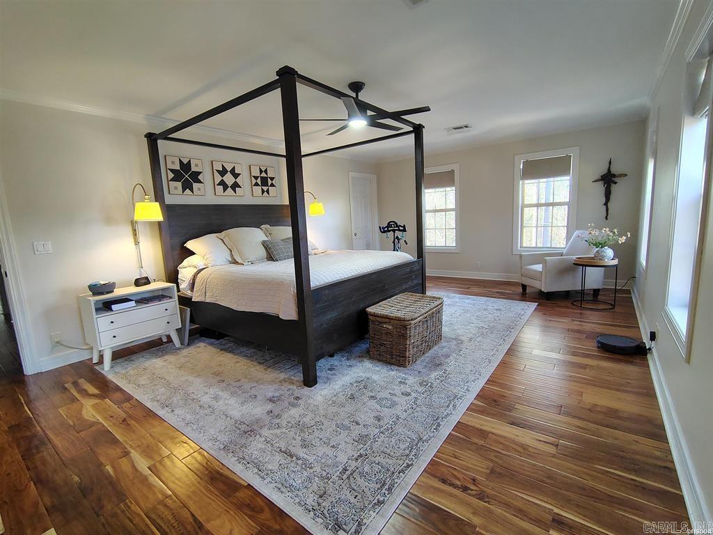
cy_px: 268
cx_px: 356
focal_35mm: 16
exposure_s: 1/34.9
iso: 400
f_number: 2.2
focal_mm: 2.13
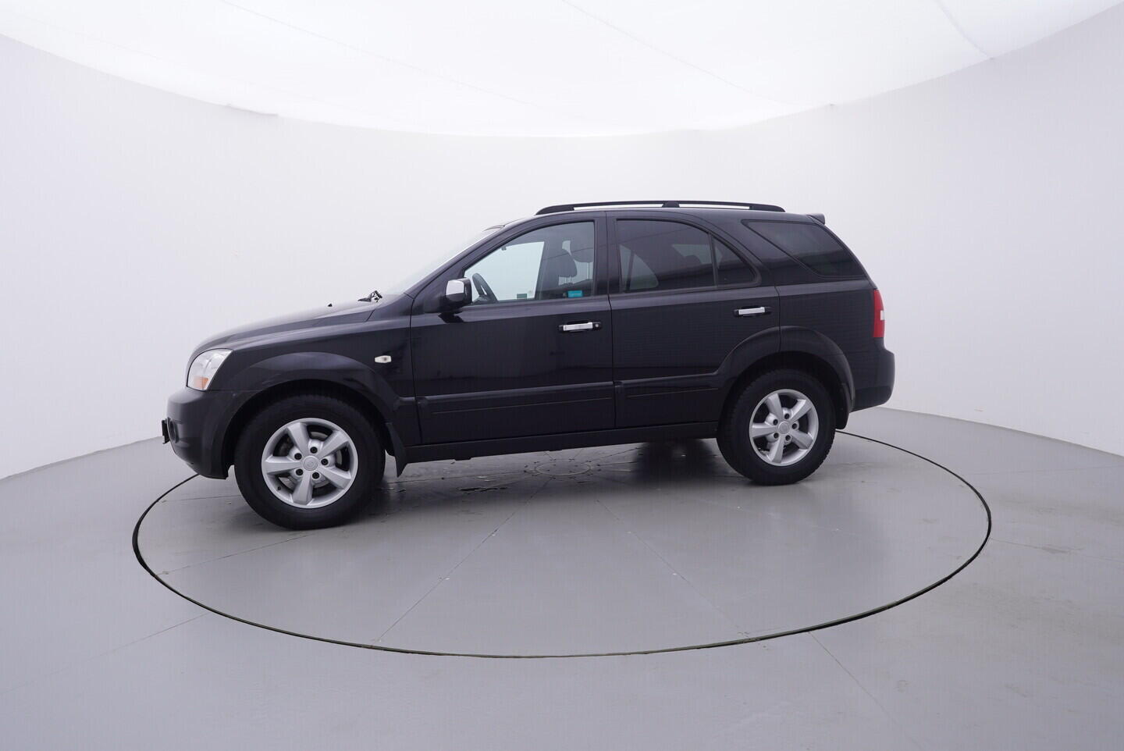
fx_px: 703
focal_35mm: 22
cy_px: 376
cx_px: 562
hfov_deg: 77.3
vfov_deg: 56.2
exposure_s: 1/80
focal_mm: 15
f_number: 5
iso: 200
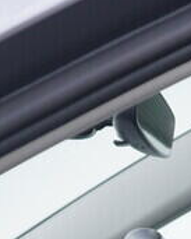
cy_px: 438
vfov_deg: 9.1
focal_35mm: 202
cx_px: 310
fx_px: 1426
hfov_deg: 7.5
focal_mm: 24
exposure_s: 1/50
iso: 125
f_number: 3.2
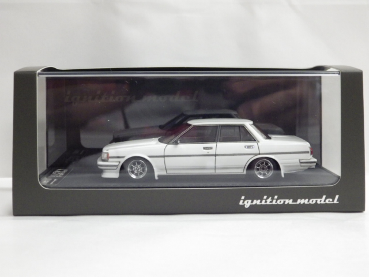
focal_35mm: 59
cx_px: 184
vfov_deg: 24.8
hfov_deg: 32.7
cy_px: 138
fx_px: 629
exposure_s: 1/50
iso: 800
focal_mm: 10.7
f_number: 4
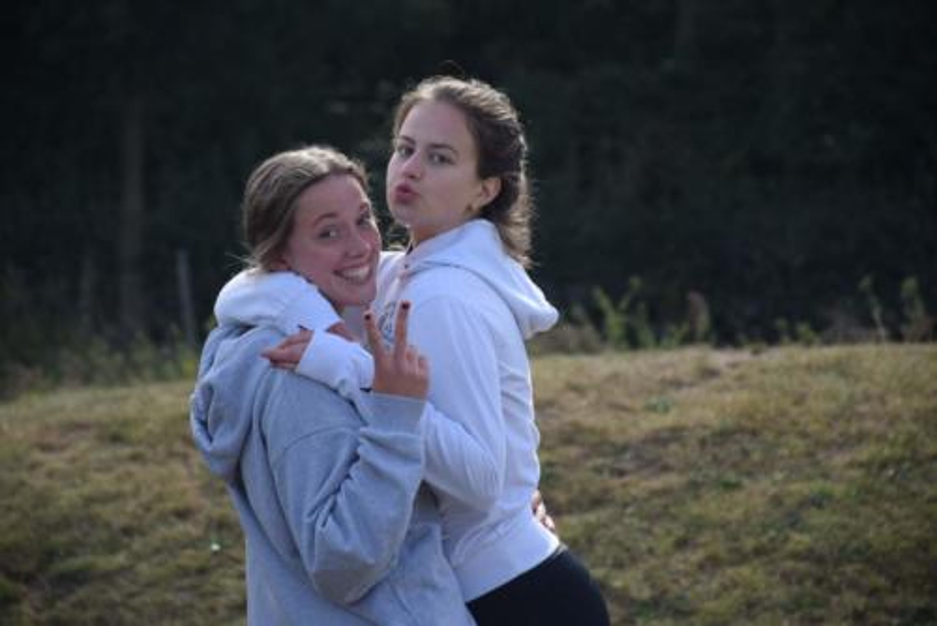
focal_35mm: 210
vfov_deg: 6.6
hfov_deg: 9.8
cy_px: 313
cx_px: 468
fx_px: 5469
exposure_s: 1/1000
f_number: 5.6
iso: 450
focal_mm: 140
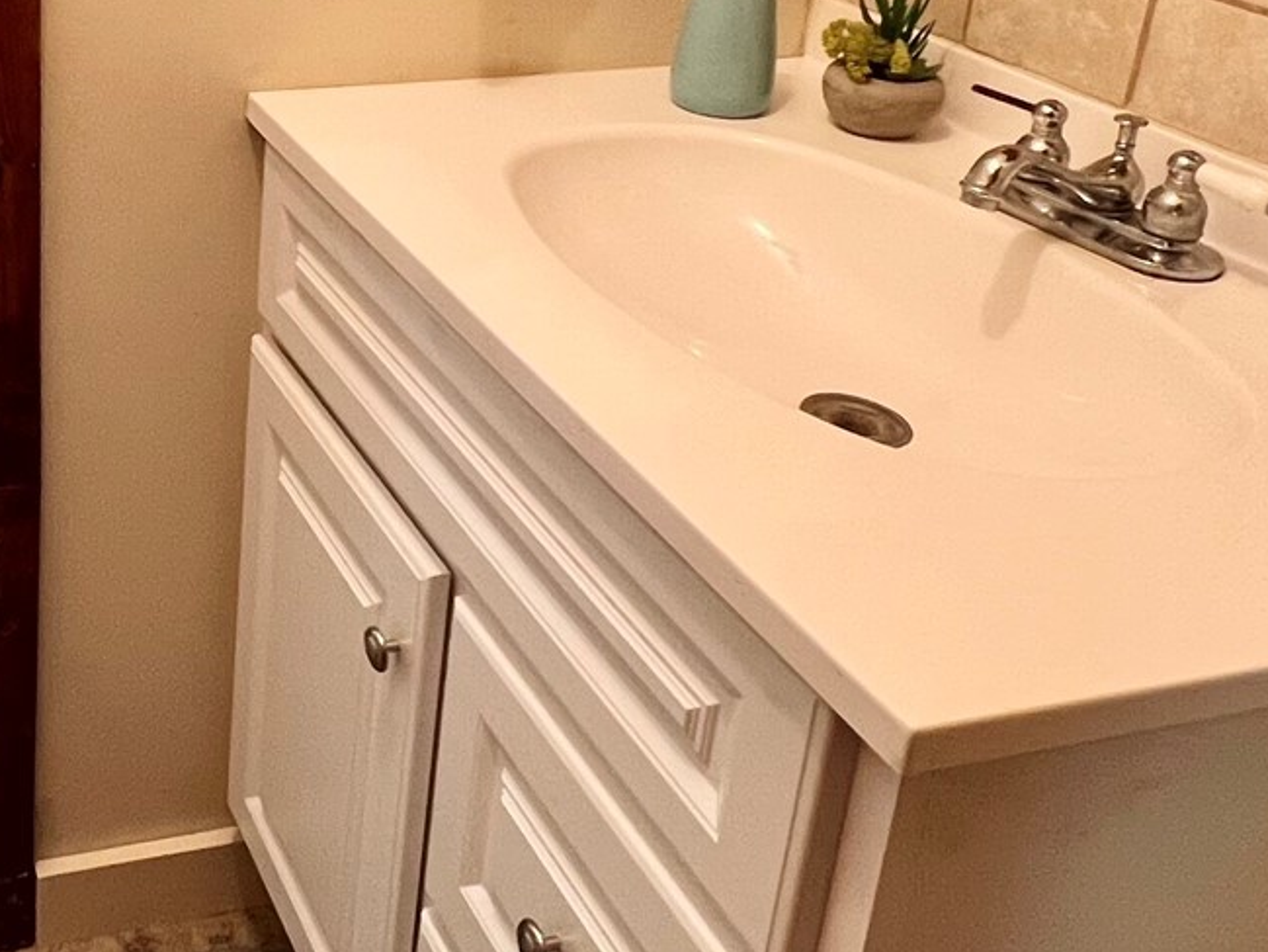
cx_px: 98
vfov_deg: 33.5
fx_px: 1502
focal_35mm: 41
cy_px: 111
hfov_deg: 41.6
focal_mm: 1.57
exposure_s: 1/60
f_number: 1.8
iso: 320
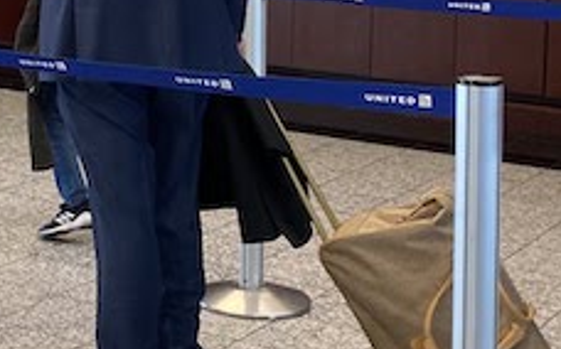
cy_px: -34
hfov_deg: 21.3
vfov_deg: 13.7
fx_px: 1420
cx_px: -39
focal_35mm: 93
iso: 80
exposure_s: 1/60
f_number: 1.8
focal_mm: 4.25
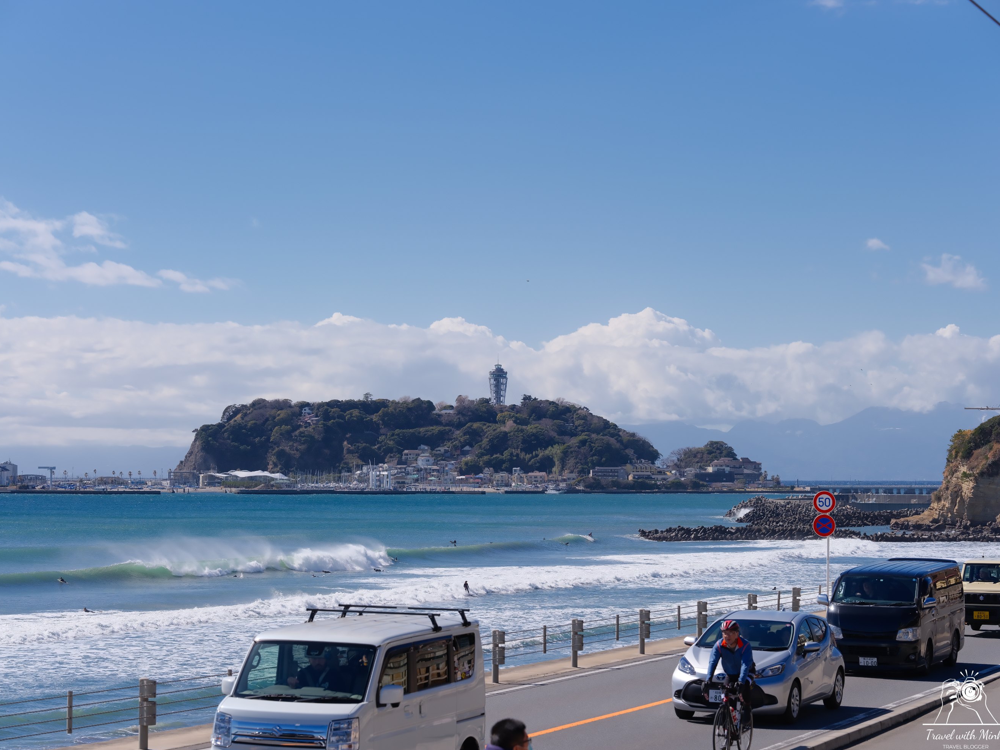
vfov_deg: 16.8
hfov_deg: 22.3
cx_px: 503
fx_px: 2542
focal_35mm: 88
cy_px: 373
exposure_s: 1/480
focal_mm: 110
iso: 200
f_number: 8
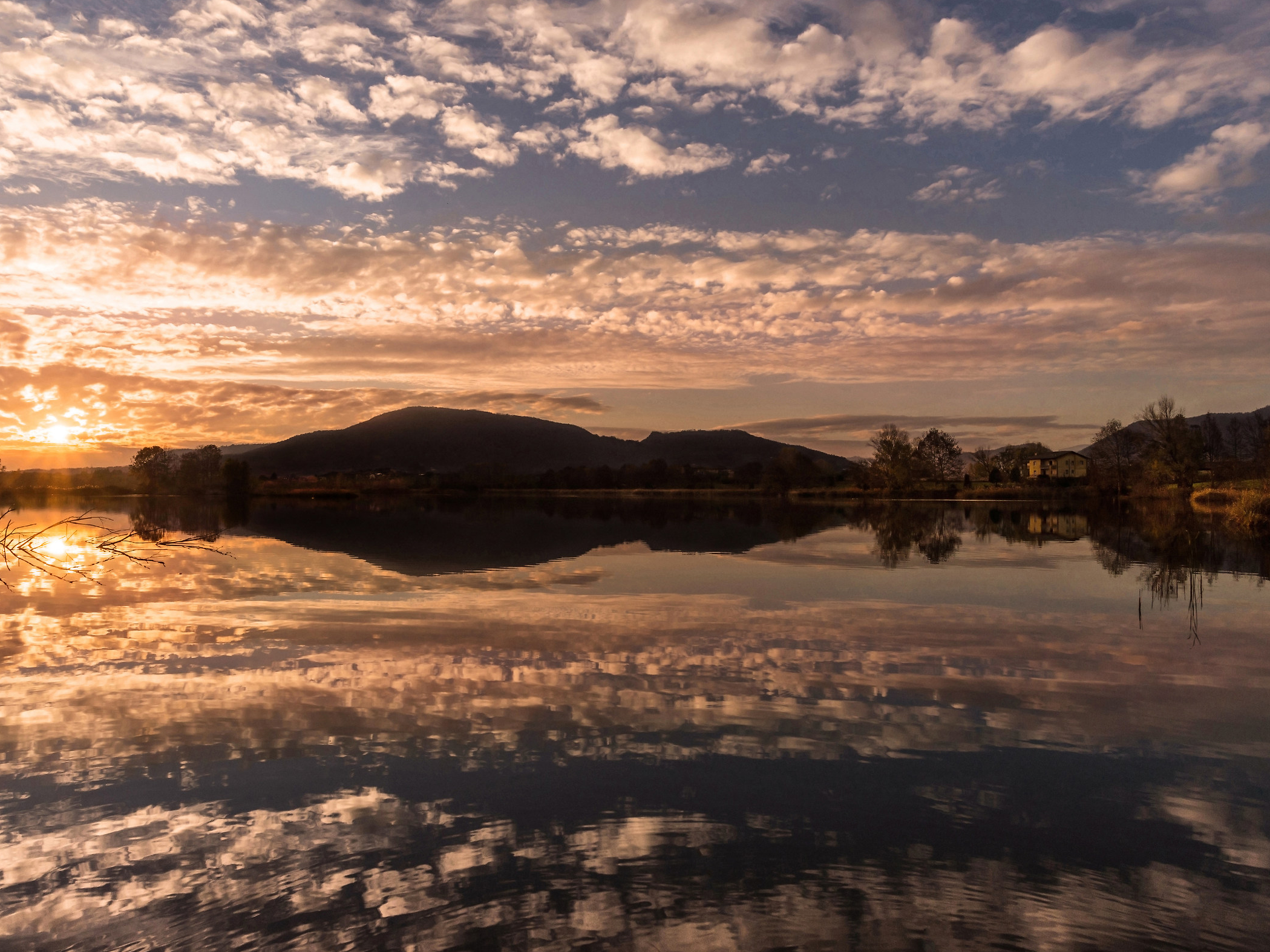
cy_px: 471
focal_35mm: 22
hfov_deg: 76.3
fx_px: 807
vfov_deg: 61.1
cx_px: 588
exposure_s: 1/2500
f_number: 7.1
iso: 400
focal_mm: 20
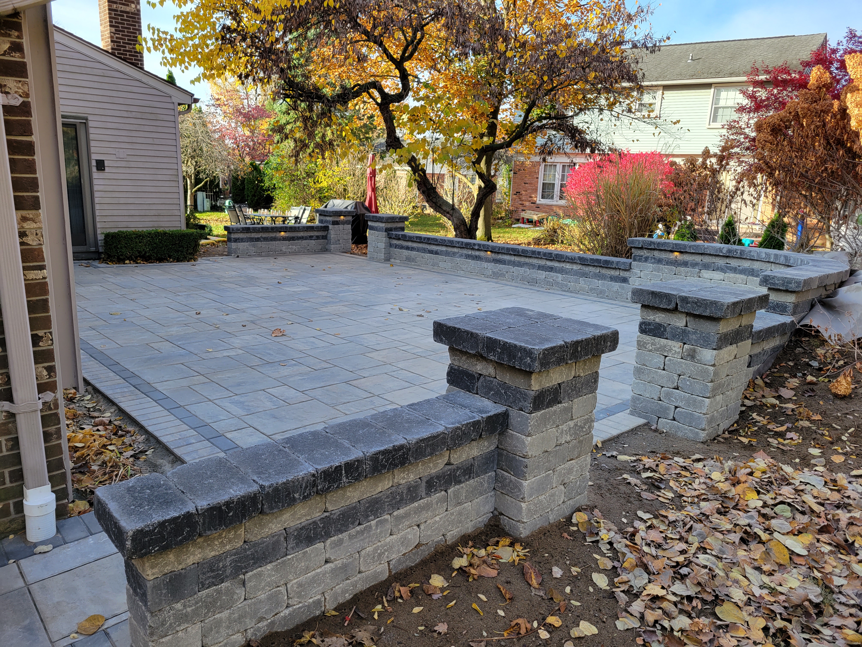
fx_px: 647
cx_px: 431
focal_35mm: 26
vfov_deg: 53.1
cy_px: 324
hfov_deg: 67.3
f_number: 1.8
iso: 40
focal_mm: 5.4
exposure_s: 1/430
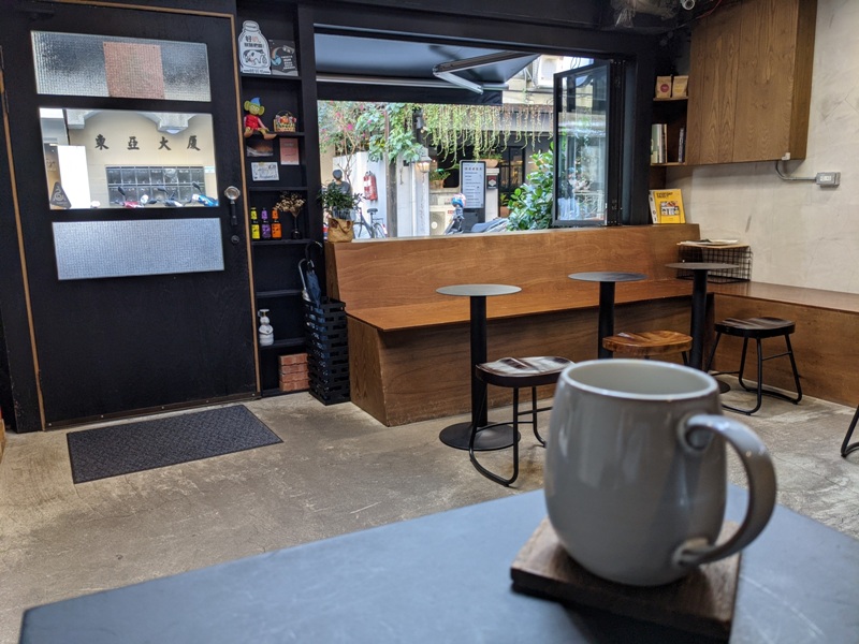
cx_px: 430
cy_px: 322
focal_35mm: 27
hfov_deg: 65.3
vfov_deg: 51.4
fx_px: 670
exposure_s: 1/52.6
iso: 46
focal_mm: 4.38
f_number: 1.73
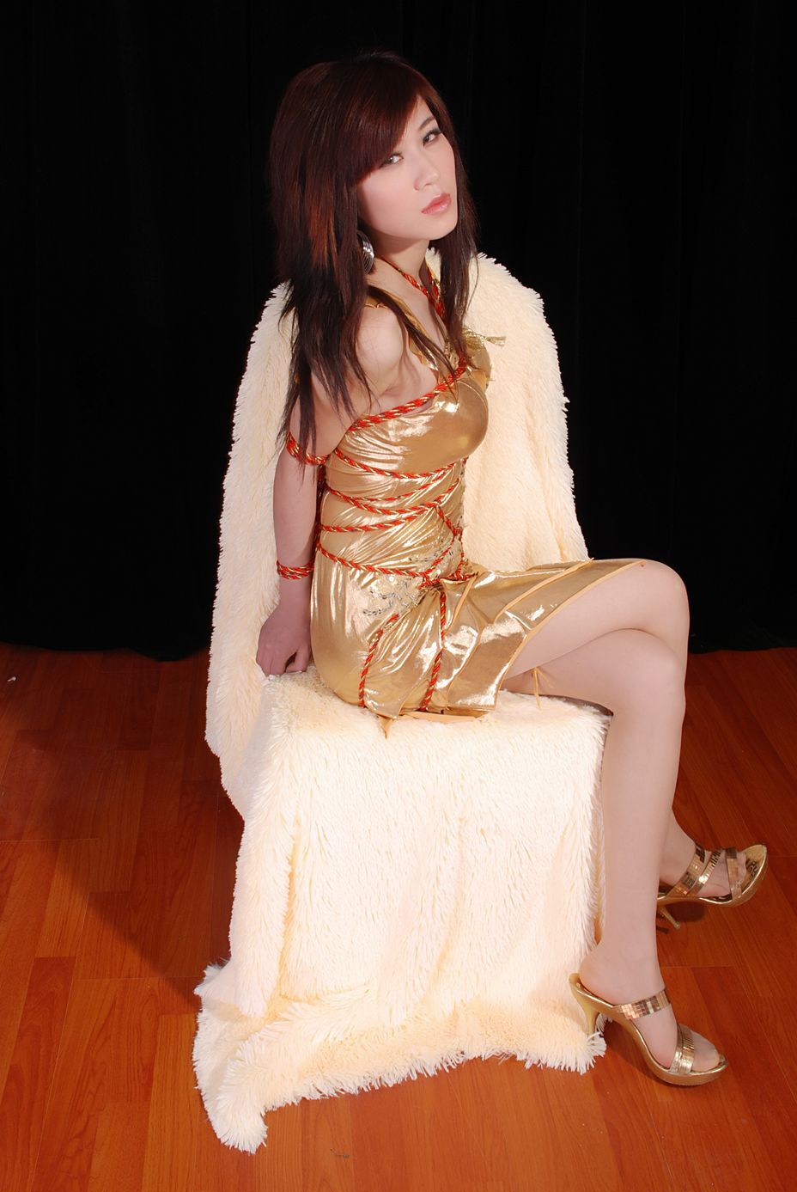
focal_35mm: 45
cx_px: 364
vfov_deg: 43.4
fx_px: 1491
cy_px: 509
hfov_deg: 29.9
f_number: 9
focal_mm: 26
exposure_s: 1/6
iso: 100
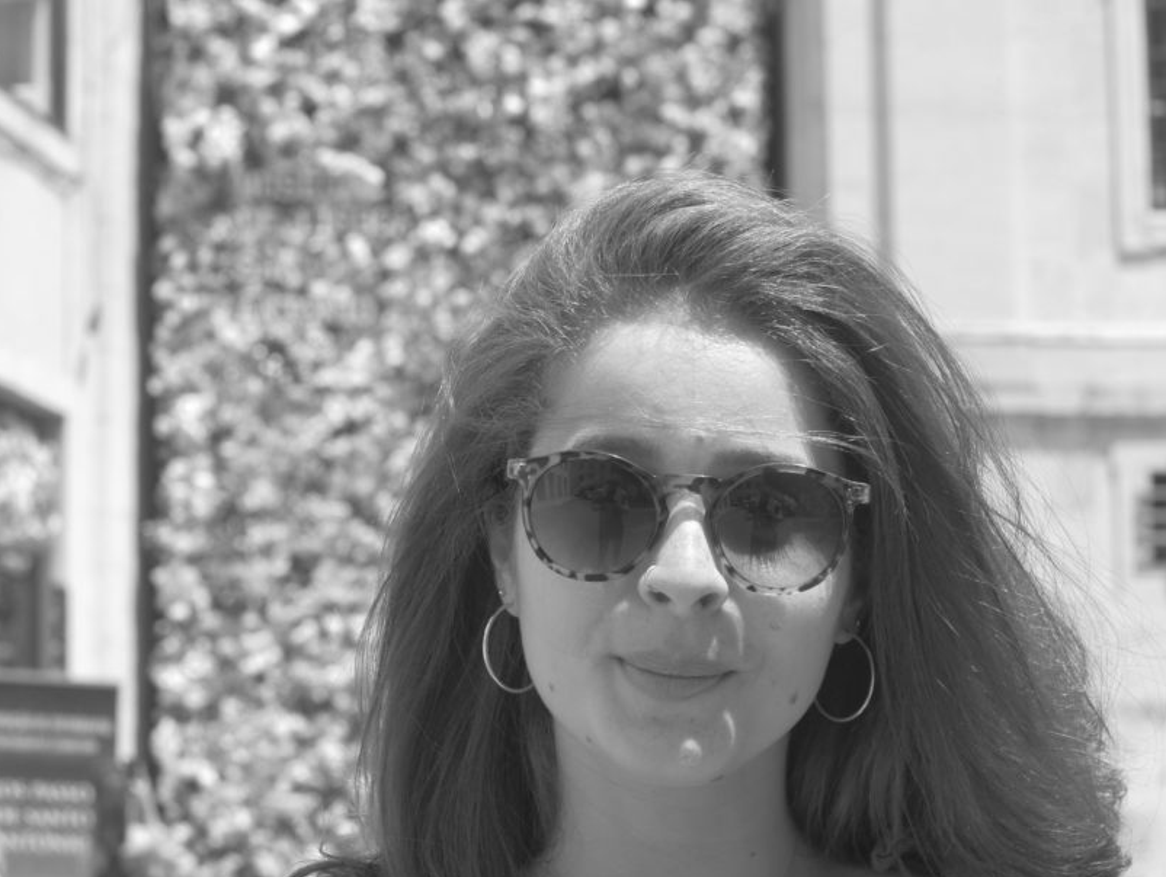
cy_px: 430
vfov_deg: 14.1
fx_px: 3540
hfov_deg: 18.7
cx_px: 541
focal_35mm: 105
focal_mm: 36
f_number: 5
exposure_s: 1/500
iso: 200
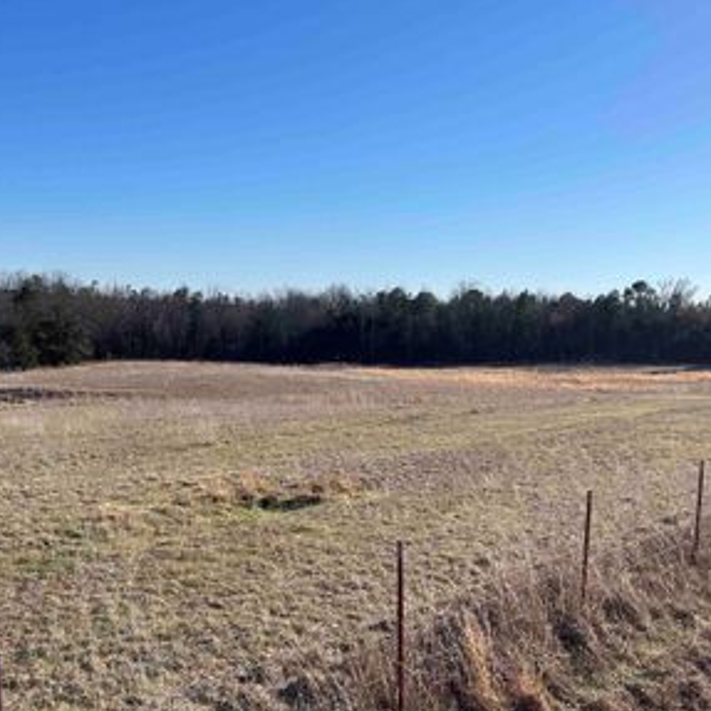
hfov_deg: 41.2
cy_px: 420
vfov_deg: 41.7
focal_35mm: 40
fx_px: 930
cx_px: 225
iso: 50
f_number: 1.6
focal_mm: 5.1
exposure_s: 1/3745
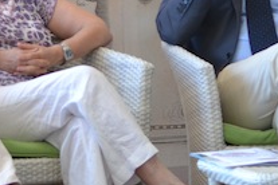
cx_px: 144
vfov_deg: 3.8
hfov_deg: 5.8
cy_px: -119
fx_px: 2741
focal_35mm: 355
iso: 400
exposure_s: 1/125
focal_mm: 70
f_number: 4
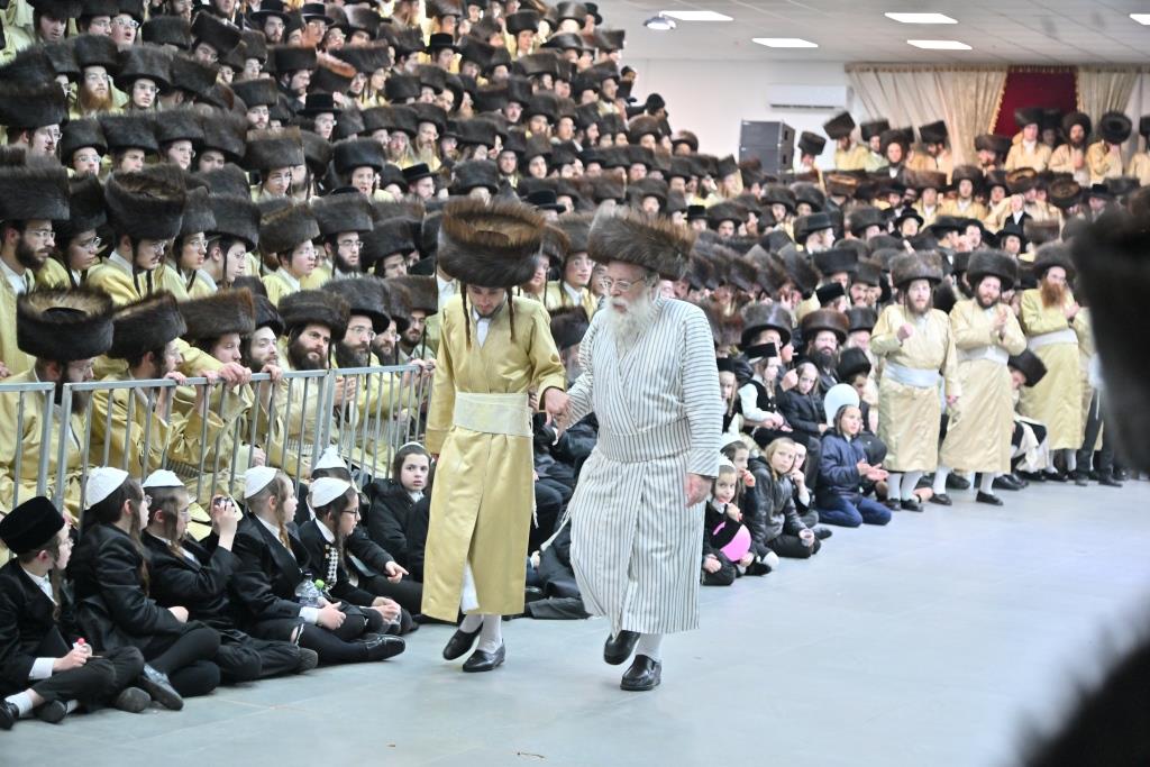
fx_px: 2108
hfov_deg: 30.5
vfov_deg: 20.6
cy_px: 384
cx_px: 575
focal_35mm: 66
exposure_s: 1/200
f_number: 4
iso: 1600
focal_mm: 66
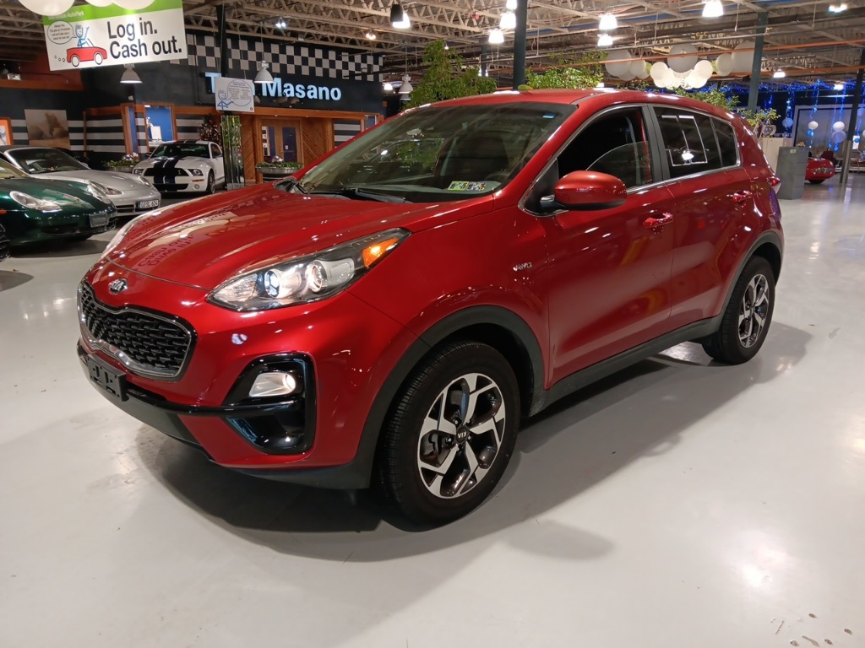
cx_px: 432
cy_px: 324
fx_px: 650
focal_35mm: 26
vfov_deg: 53.1
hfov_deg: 67.3
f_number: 1.8
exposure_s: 1/33.3
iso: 442
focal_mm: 3.98
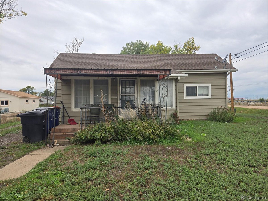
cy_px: 100
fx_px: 178
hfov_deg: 73.9
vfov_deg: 58.9
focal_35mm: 23
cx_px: 134
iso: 25
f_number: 1.8
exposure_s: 1/871
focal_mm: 5.4
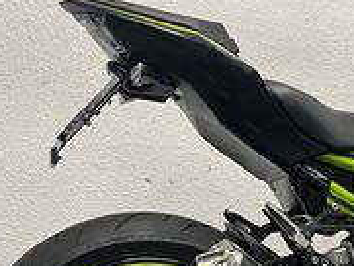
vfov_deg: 15.9
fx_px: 941
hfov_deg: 20.2
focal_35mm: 92
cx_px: 397
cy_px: 229
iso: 80
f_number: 1.6
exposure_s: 1/50
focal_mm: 5.1
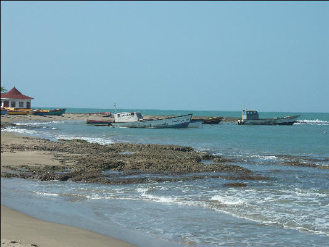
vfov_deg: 13.5
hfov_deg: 17.9
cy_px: 124
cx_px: 164
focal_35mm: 110
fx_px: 1046
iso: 100
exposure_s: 1/640
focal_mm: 27.33
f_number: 7.1
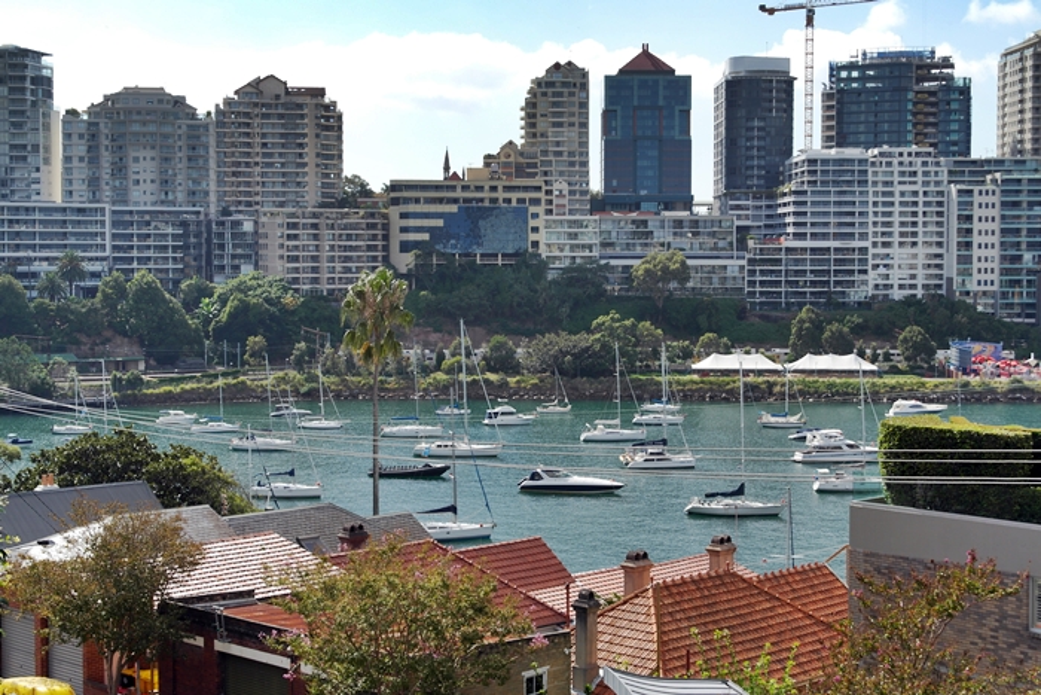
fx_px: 1677
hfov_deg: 34.5
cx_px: 520
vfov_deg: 23.4
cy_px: 348
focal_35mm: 58
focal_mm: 38
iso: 100
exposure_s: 1/250
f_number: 7.1
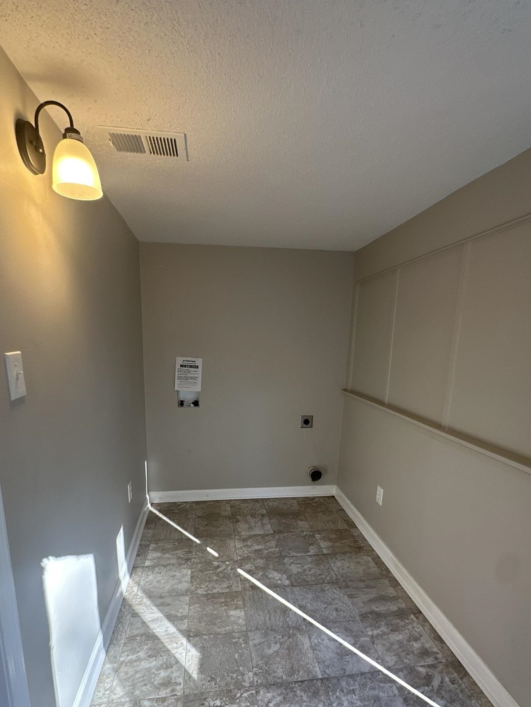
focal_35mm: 18
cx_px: 260
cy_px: 415
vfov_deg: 86.9
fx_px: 368
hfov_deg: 71.6
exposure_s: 1/120
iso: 160
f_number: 2.2
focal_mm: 2.22
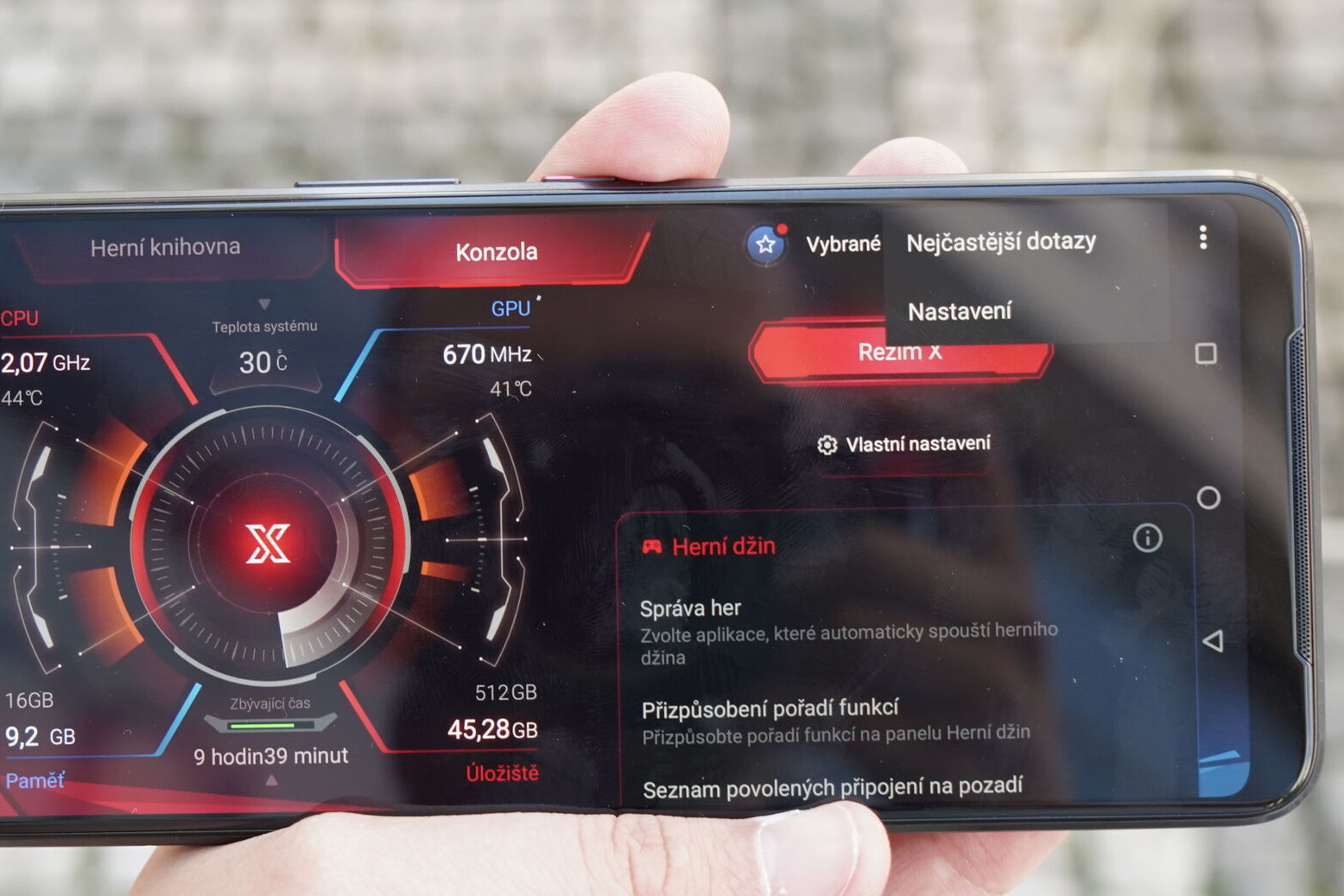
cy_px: 524
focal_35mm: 58
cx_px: 586
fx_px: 2165
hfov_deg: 34.4
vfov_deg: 23.3
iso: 1000
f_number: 7.1
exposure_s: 1/125
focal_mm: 47
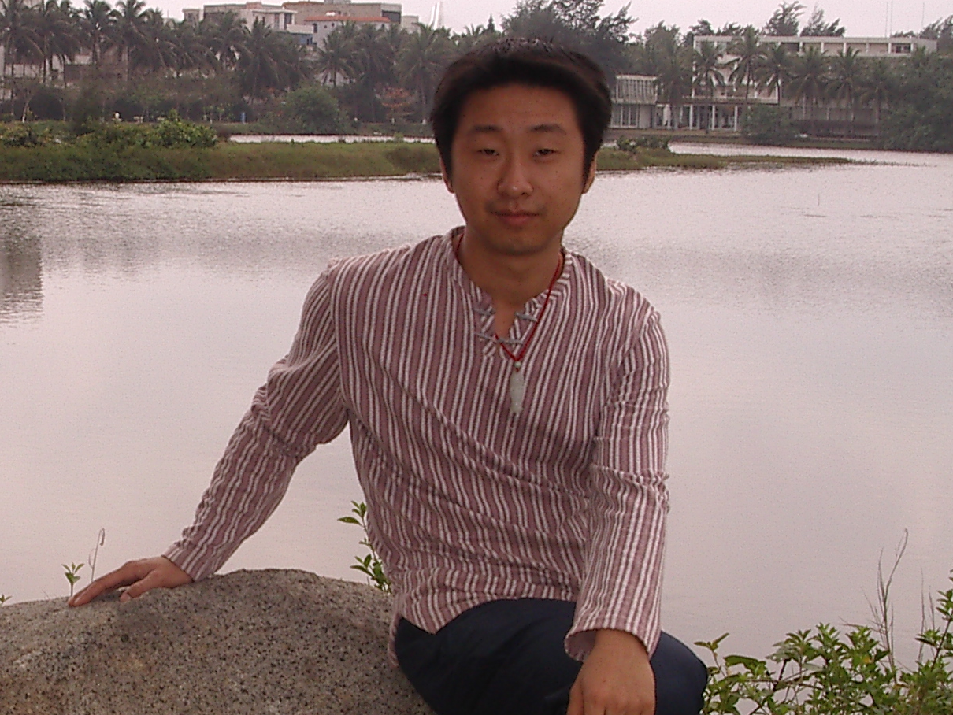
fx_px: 2423
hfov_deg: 22.0
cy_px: 524
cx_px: 186
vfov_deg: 16.7
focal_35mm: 88
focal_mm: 7.8
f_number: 5.5
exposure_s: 1/200
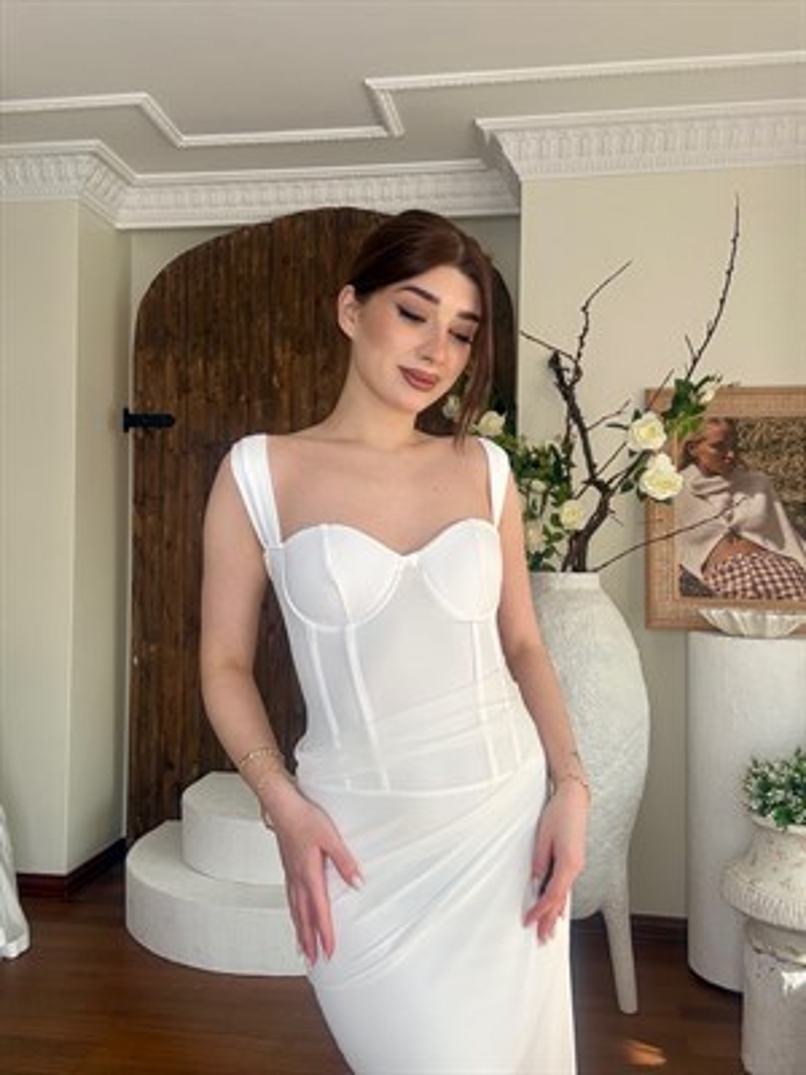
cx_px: 403
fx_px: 931
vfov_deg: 60.0
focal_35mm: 30
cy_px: 538
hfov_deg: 46.8
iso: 20
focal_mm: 2.69
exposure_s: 1/147
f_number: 1.9
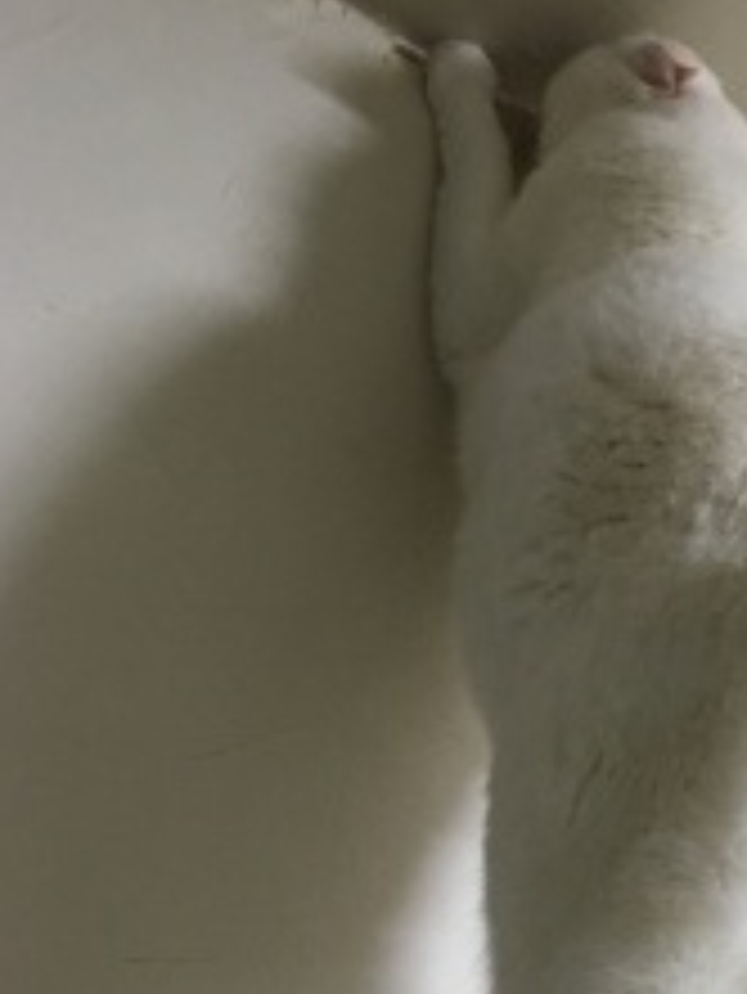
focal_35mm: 59
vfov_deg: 32.5
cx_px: 718
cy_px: 616
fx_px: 1696
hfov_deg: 23.9
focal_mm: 4.15
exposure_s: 1/30
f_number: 2.2
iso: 125
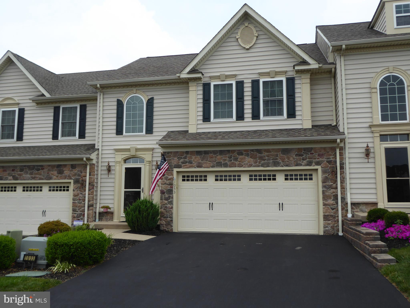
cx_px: 205
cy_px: 154
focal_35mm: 32
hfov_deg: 56.8
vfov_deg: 44.2
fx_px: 379
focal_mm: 5.4
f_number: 3.5
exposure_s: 1/640
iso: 80
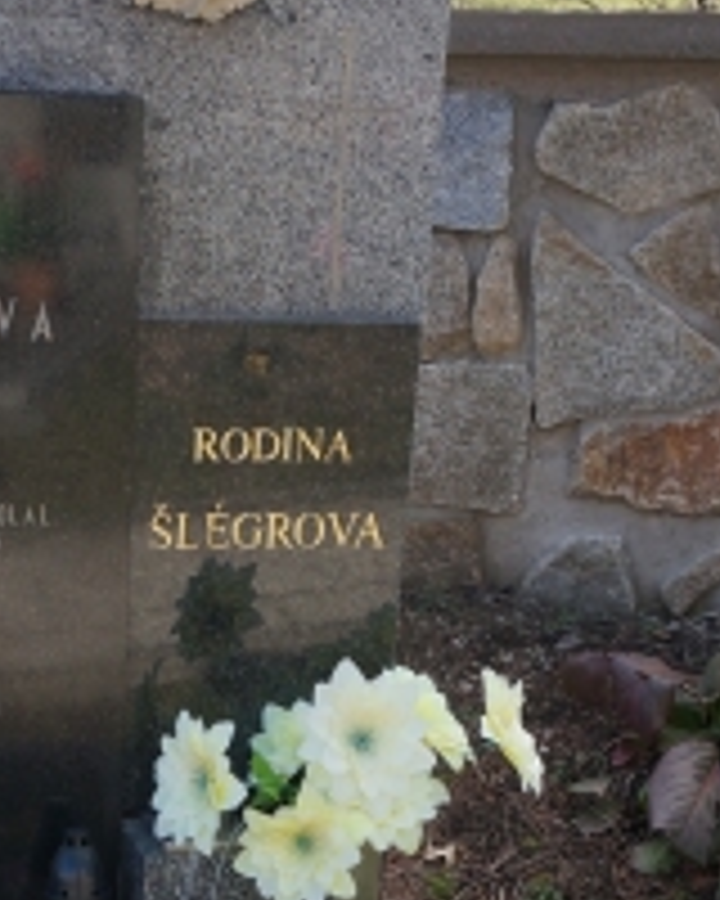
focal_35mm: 90
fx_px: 2397
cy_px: 1395
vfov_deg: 18.5
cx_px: 108
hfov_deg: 16.9
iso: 100
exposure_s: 1/100
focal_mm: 16
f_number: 7.1
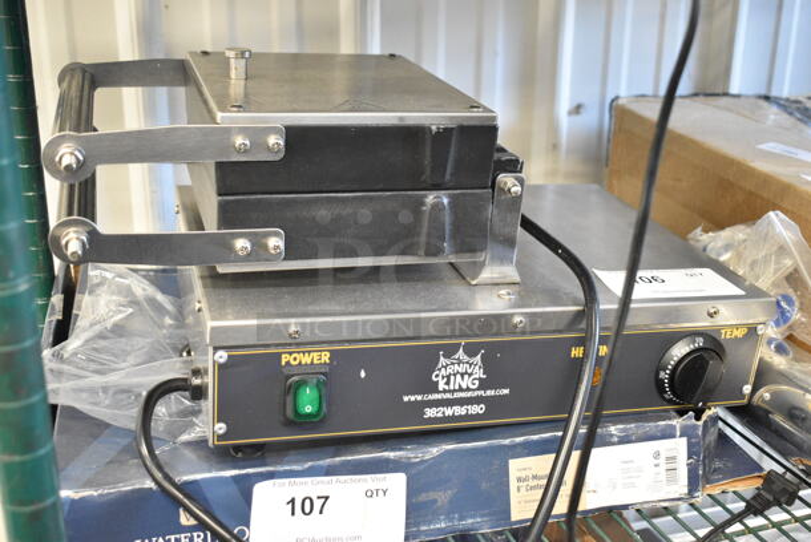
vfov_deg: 30.9
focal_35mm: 44
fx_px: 981
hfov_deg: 44.9
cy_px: 271
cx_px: 406
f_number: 4.2
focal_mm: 29
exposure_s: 1/50
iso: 2800
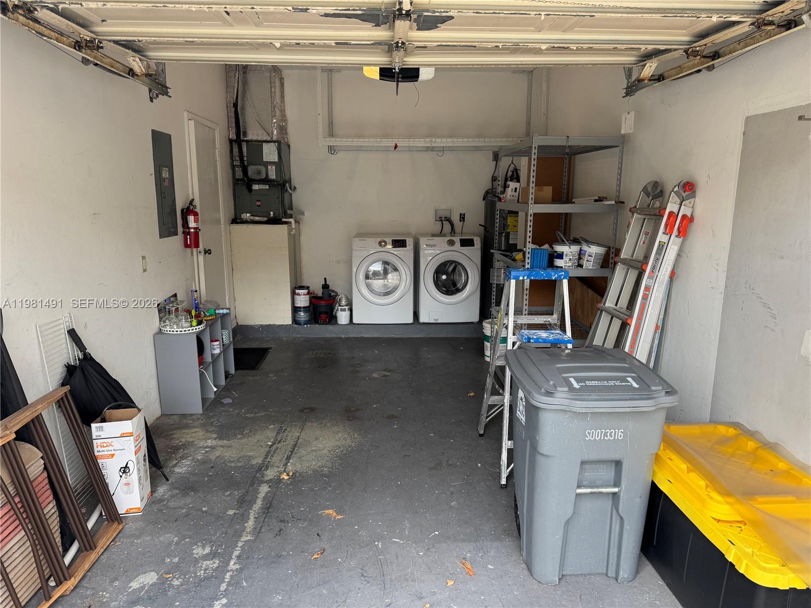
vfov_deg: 56.8
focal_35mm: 24
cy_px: 304
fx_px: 562
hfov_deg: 71.6
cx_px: 406
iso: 80
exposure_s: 1/477
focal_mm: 6.76
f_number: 1.78
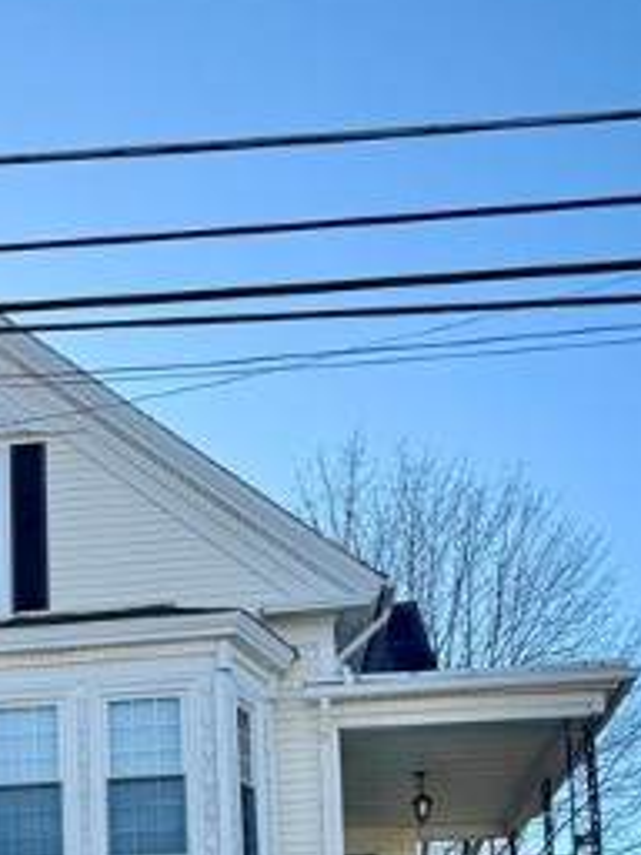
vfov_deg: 24.1
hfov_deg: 19.5
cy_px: 1072
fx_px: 1778
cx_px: -83
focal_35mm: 72
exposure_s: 1/2907
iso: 80
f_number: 1.78
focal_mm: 6.76
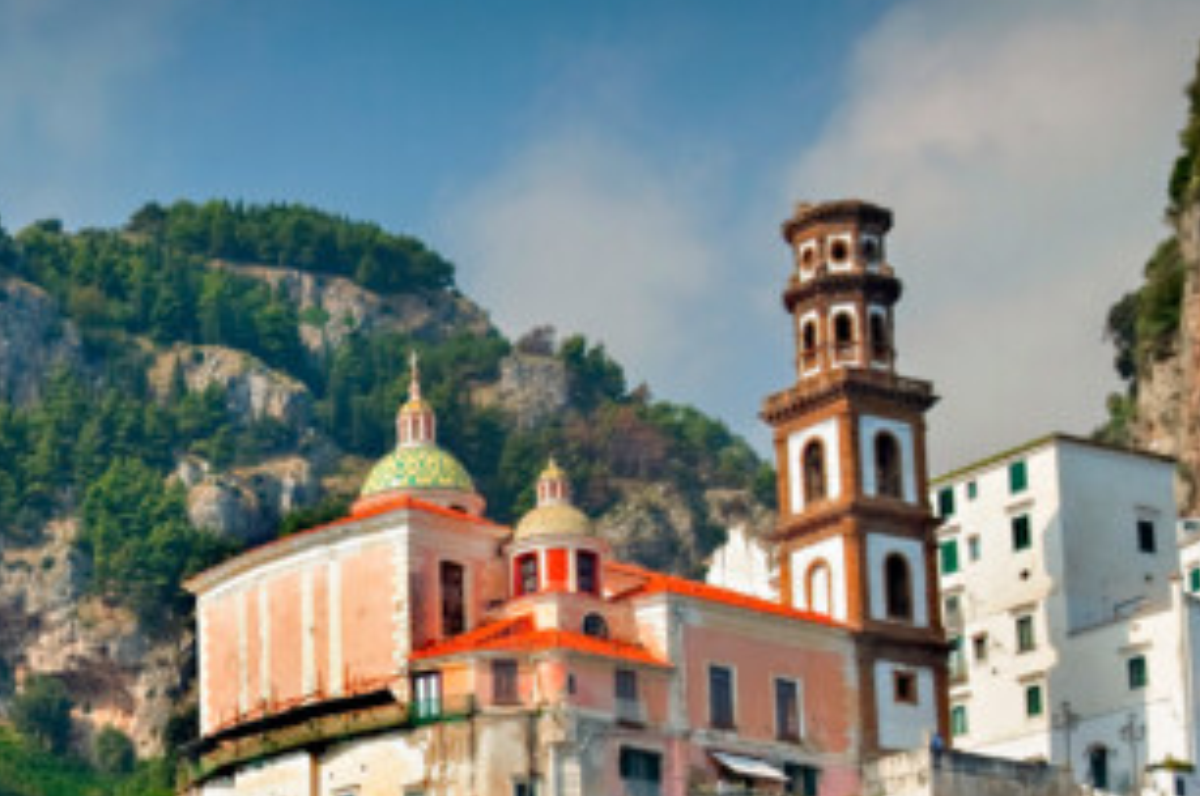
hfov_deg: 21.2
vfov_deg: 14.6
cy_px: 784
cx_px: -73
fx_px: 3062
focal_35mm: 92
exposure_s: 1/320
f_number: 9
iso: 250
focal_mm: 26
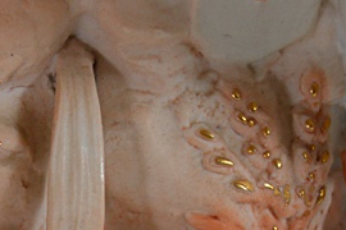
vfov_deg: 6.1
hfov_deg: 9.2
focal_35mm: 222
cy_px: 337
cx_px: -23
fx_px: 2133
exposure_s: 1/100
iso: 400
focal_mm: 40
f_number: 5
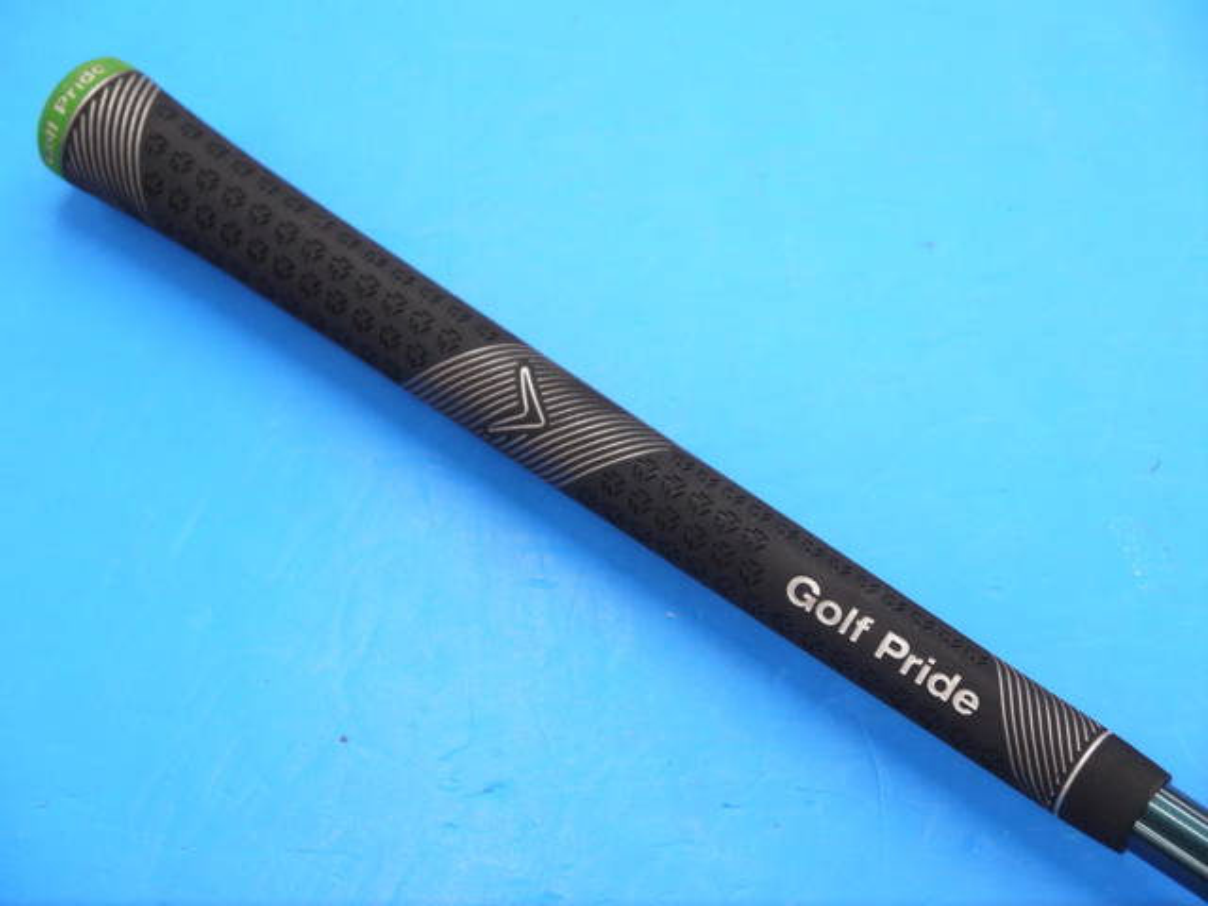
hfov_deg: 23.3
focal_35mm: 84
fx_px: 2931
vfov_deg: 17.6
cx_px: 604
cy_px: 453
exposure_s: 1/80
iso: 800
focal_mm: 42
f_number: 5.6
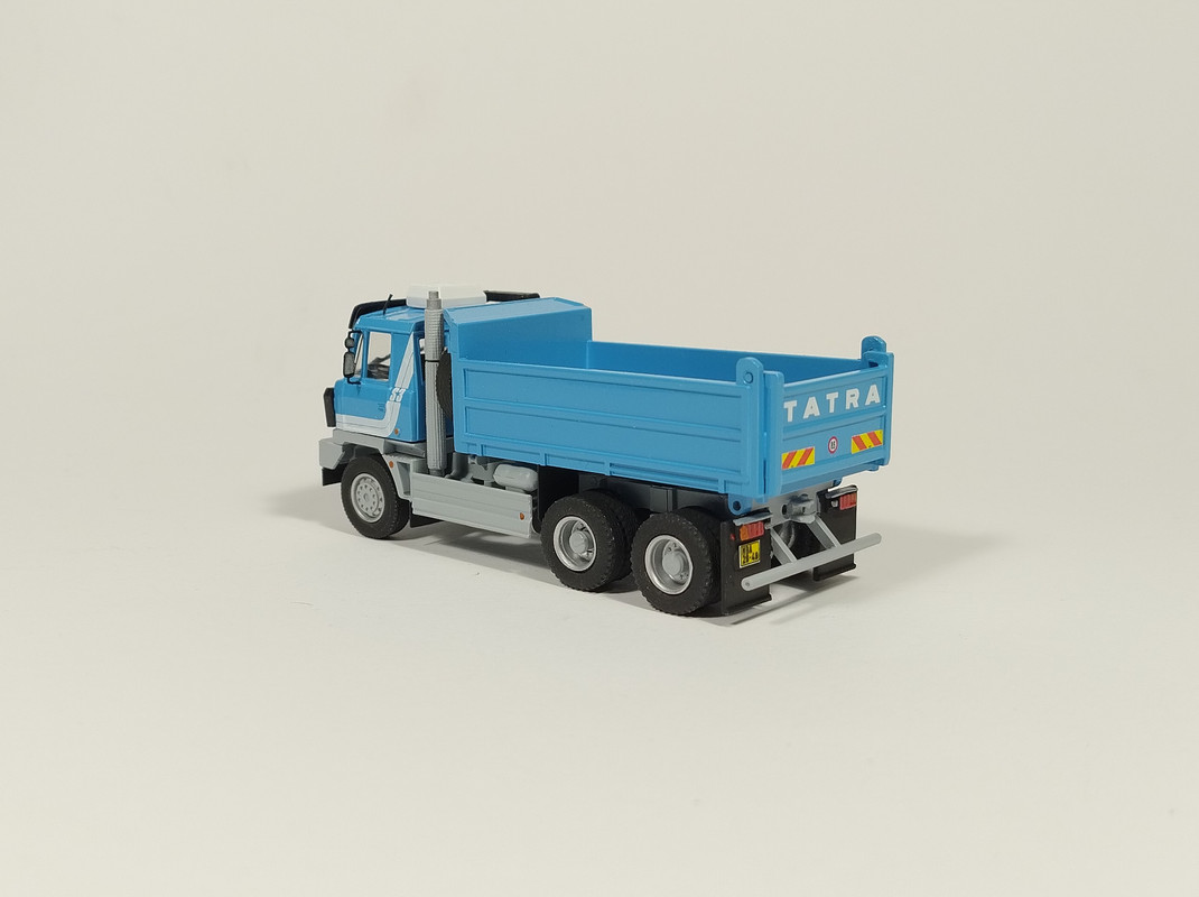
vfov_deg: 54.8
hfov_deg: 69.5
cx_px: 600
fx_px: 865
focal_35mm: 25
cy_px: 448
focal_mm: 4.71
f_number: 1.7
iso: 219
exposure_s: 1/100
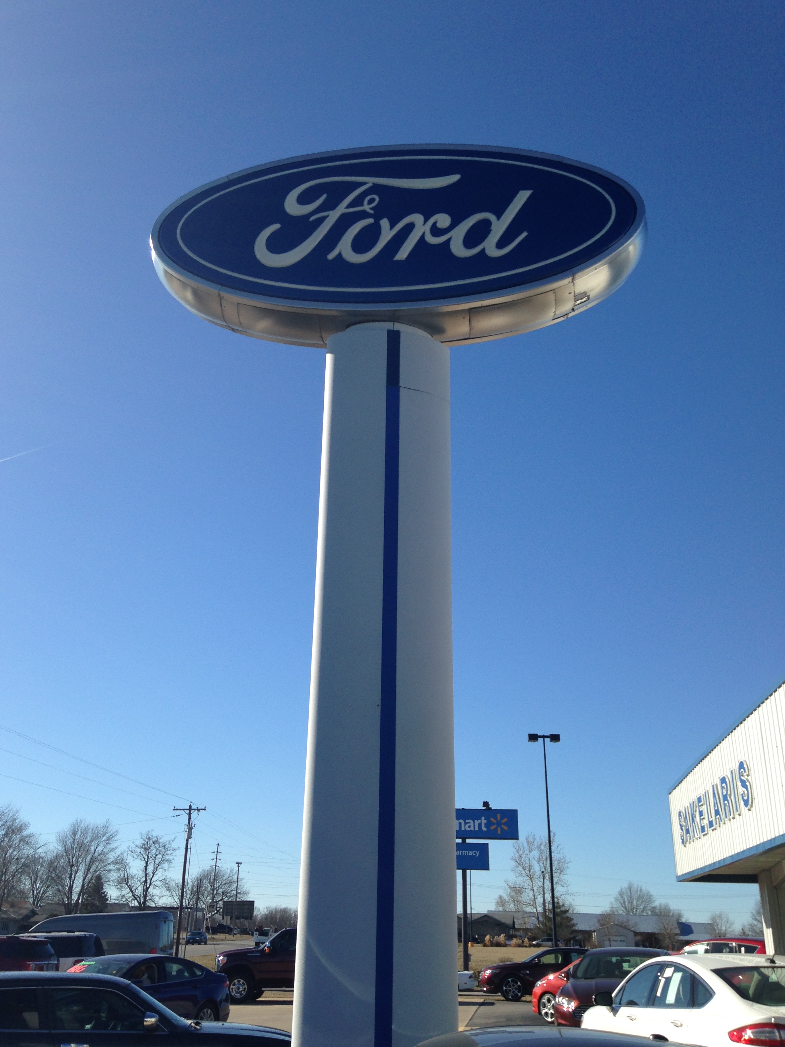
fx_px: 1028
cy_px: 510
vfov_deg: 54.0
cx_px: 381
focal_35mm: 34
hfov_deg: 41.8
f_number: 2.4
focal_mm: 4.12
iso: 50
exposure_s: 1/1695
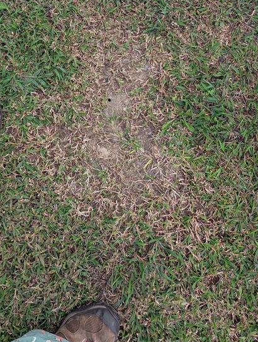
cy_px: 63
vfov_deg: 43.3
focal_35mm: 41
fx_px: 406
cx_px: 104
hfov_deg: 35.1
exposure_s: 1/257
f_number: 1.68
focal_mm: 6.9
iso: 133
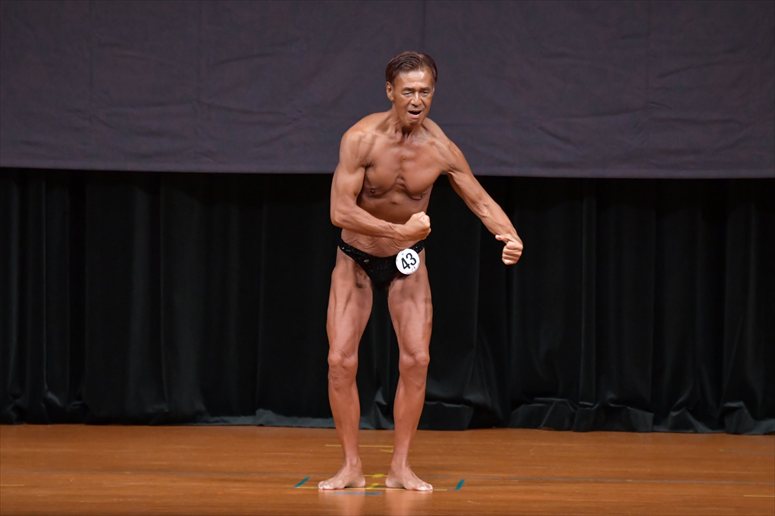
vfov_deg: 4.8
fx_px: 6133
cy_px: 258
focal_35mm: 285
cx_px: 388
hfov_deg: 7.2
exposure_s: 1/400
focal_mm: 190
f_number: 5.6
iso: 5000
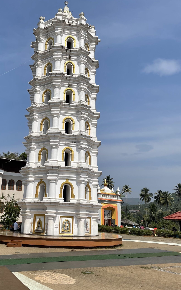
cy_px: 130
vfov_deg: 56.6
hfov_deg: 36.9
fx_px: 268
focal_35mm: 34
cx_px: 63
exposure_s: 1/6897
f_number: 1.6
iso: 32
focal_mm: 4.2
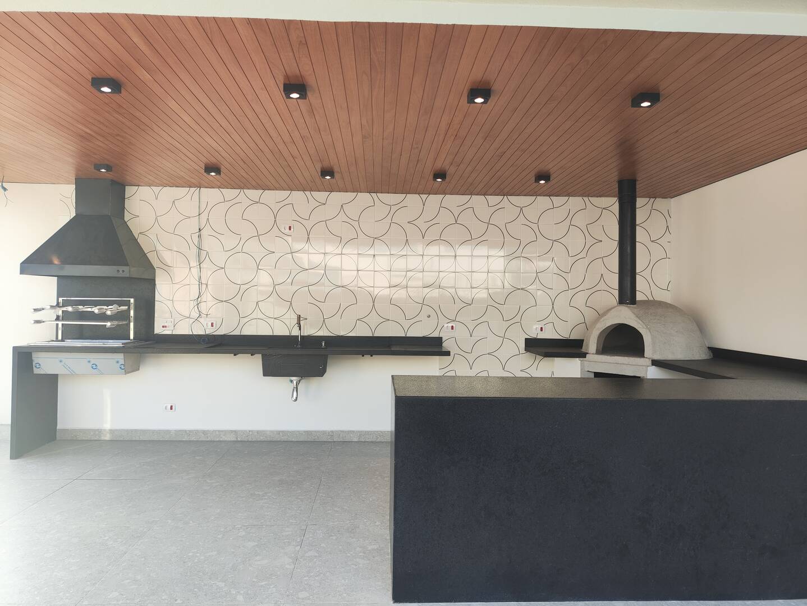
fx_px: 560
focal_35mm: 24
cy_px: 303
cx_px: 404
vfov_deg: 56.9
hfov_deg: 71.6
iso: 50
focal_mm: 4.68
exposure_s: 1/146
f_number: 1.8
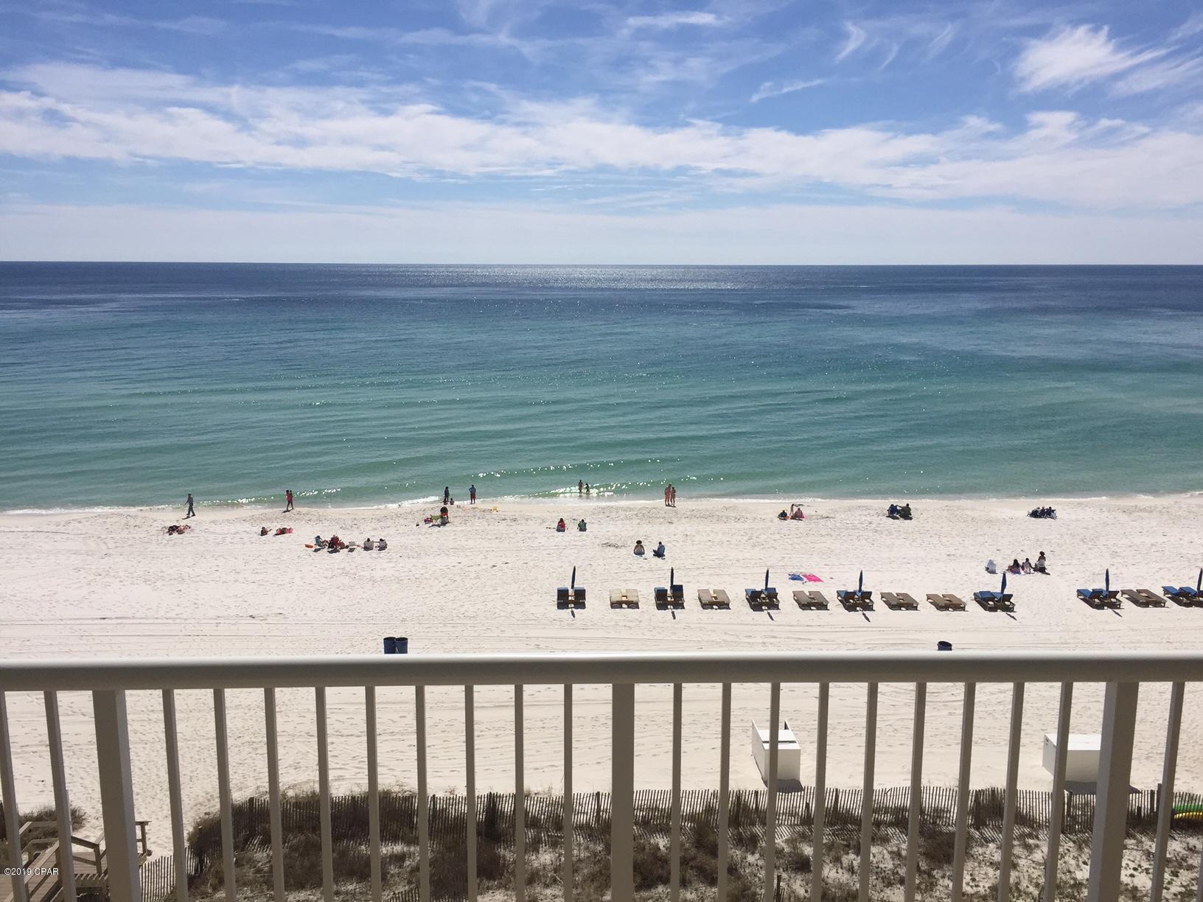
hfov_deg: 61.7
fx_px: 1008
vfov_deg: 48.2
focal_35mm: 29
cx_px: 602
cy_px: 451
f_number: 2.2
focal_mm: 4.15
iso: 32
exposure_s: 1/6623
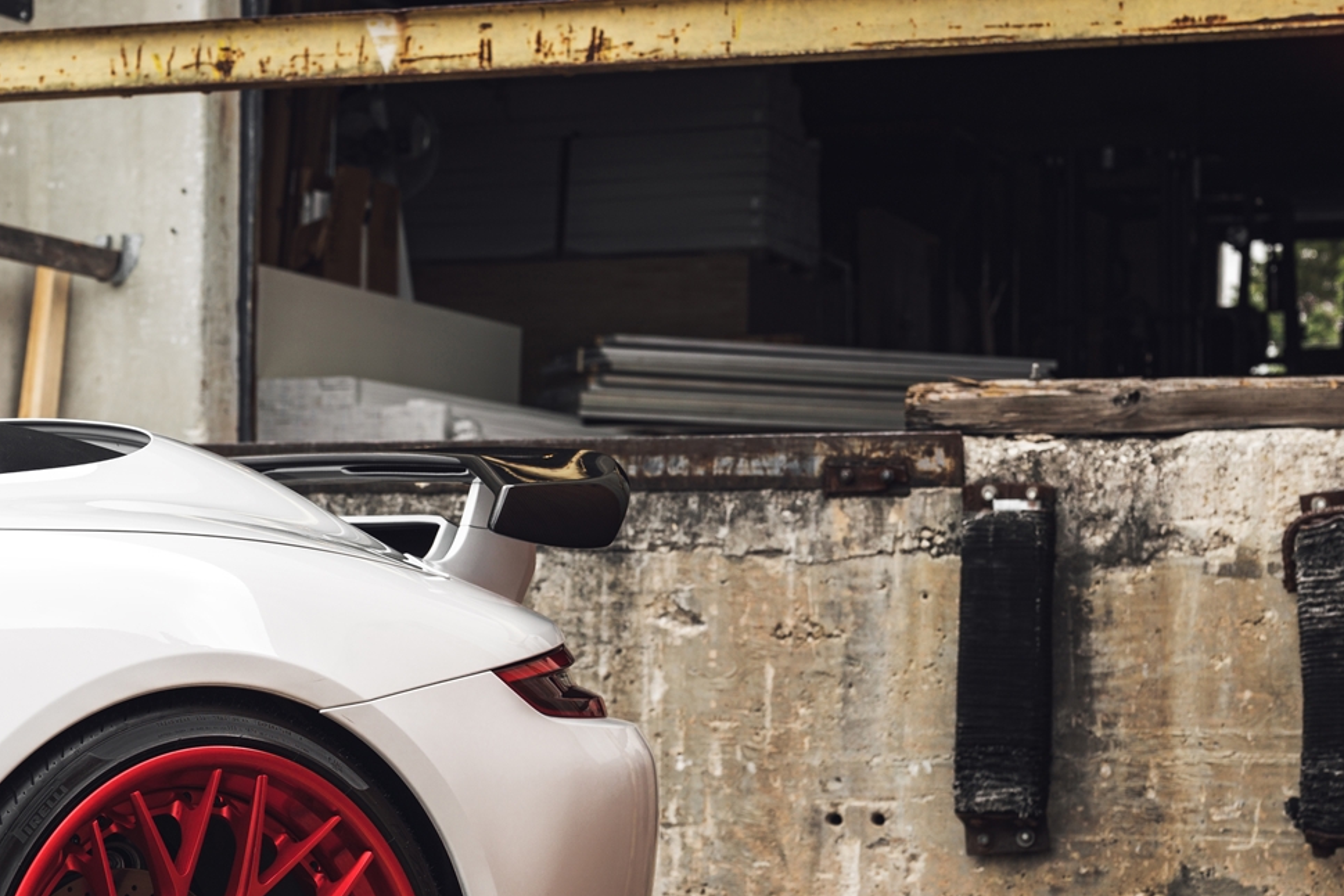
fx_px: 3622
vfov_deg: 14.1
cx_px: 461
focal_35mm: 97
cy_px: 612
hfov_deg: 21.0
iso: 100
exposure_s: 1/100
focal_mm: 49
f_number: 4.5
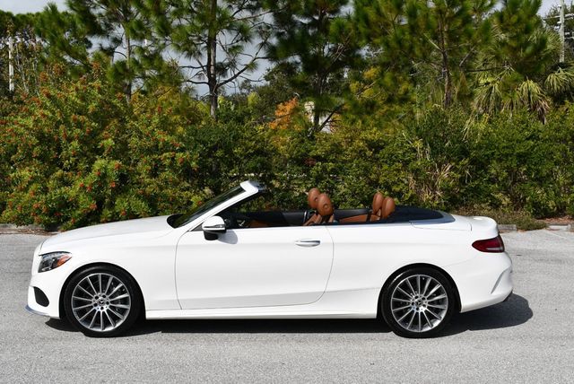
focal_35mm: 52
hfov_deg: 38.2
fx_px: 830
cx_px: 287
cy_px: 192
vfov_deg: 26.0
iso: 100
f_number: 10
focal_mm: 26
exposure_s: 1/400
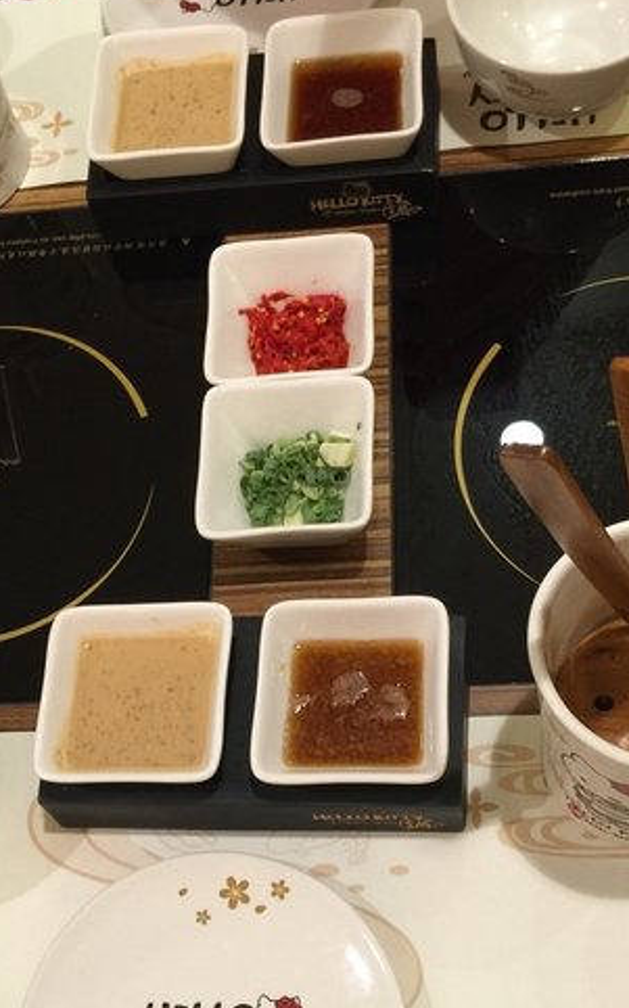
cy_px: 673
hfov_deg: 25.3
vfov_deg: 39.1
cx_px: 303
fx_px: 1400
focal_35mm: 51
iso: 64
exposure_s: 1/15
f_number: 2.2
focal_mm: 4.15
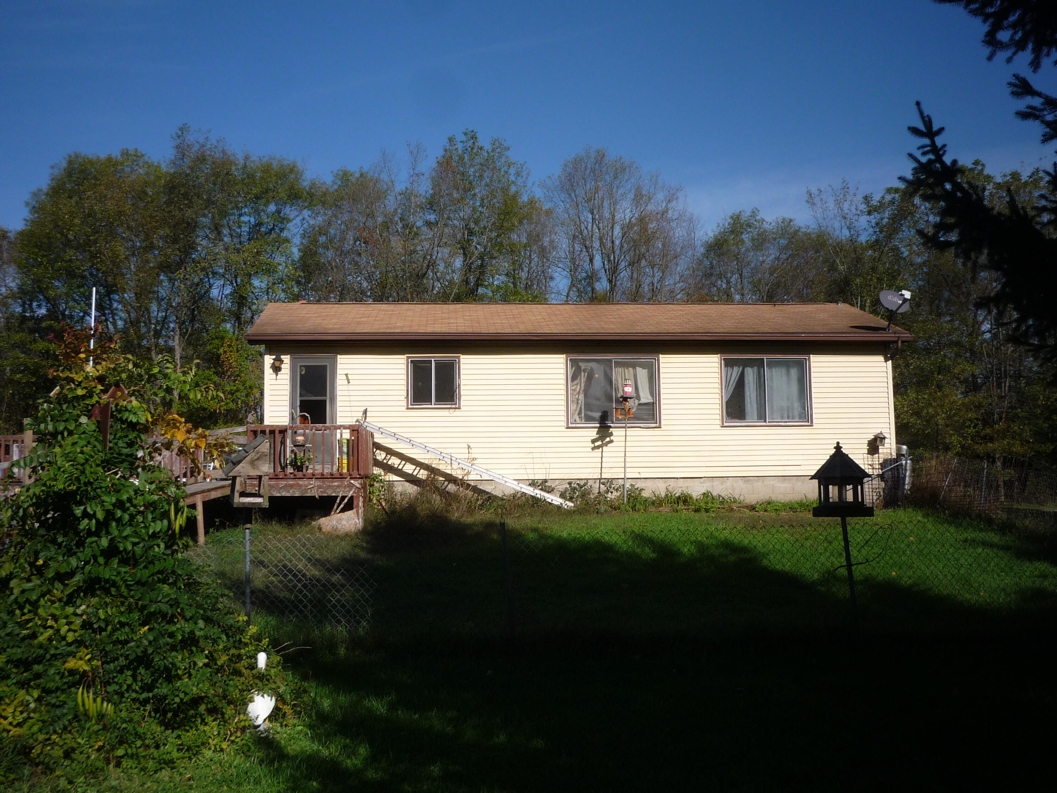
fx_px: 977
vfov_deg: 44.2
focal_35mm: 32
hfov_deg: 56.8
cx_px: 528
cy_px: 396
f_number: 5.6
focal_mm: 5.2
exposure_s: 1/500
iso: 100
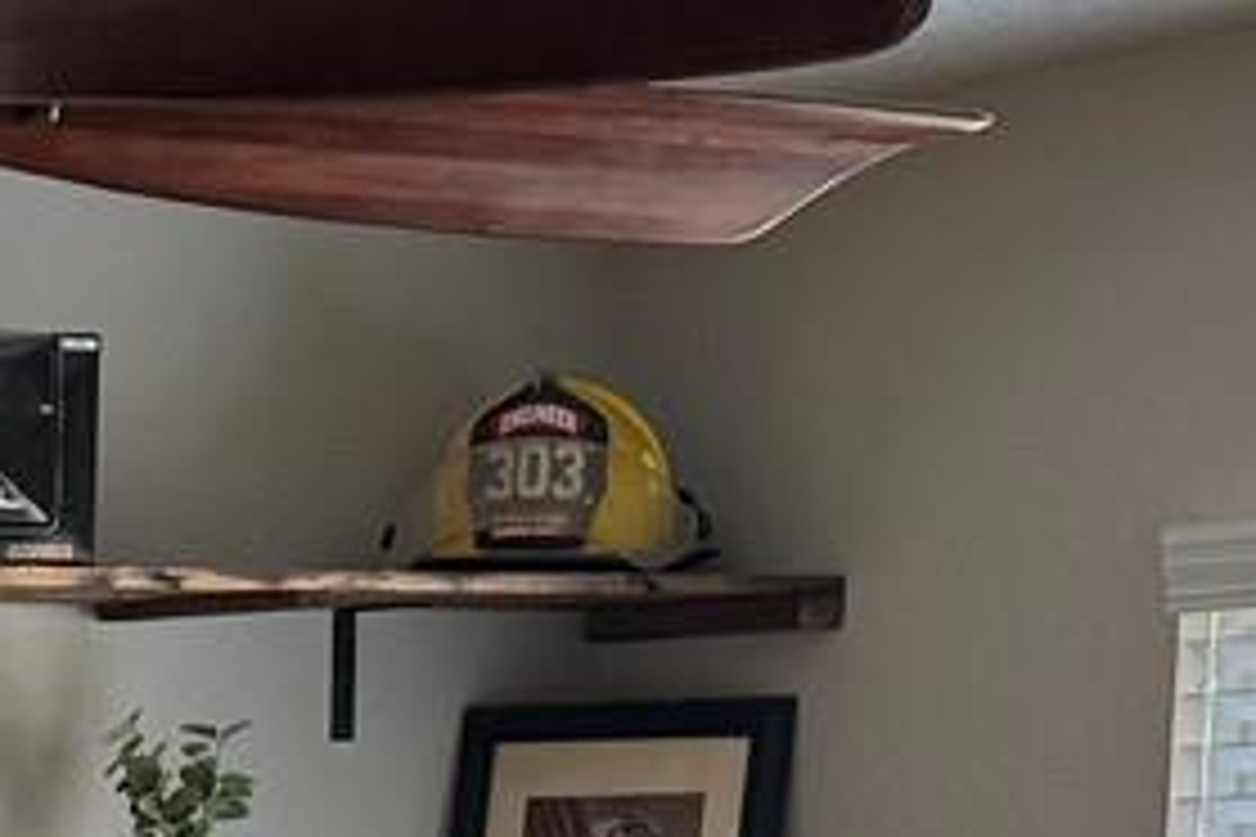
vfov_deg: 9.0
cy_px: 1656
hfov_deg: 13.7
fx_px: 4989
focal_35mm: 143
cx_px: -432
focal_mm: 6.76
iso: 200
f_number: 1.78
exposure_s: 1/60
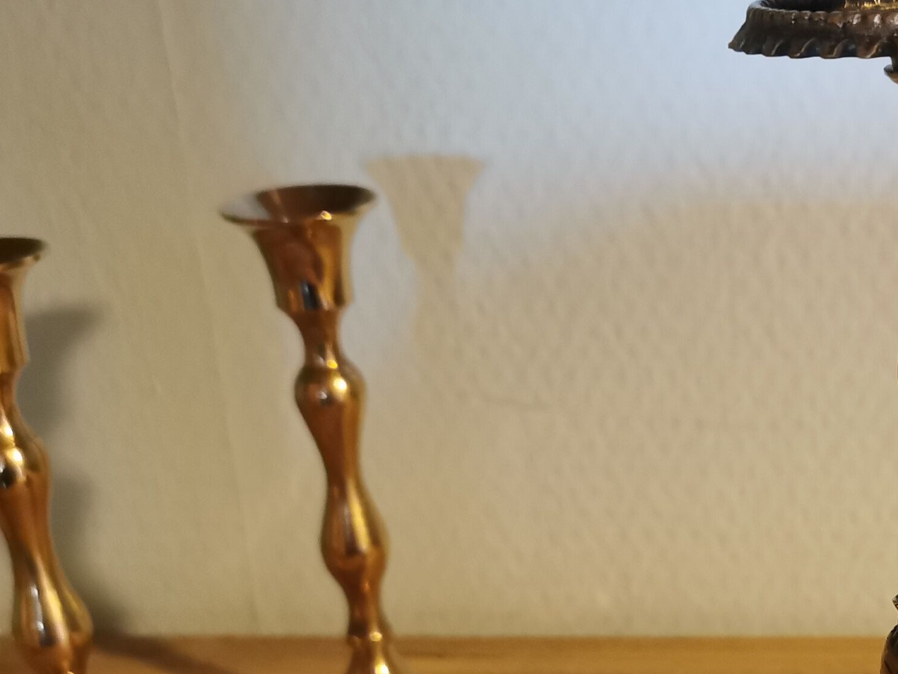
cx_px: 844
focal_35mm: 66
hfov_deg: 28.0
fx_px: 1712
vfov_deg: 22.0
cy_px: 531
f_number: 1.6
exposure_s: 1/30
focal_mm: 5.56
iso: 640
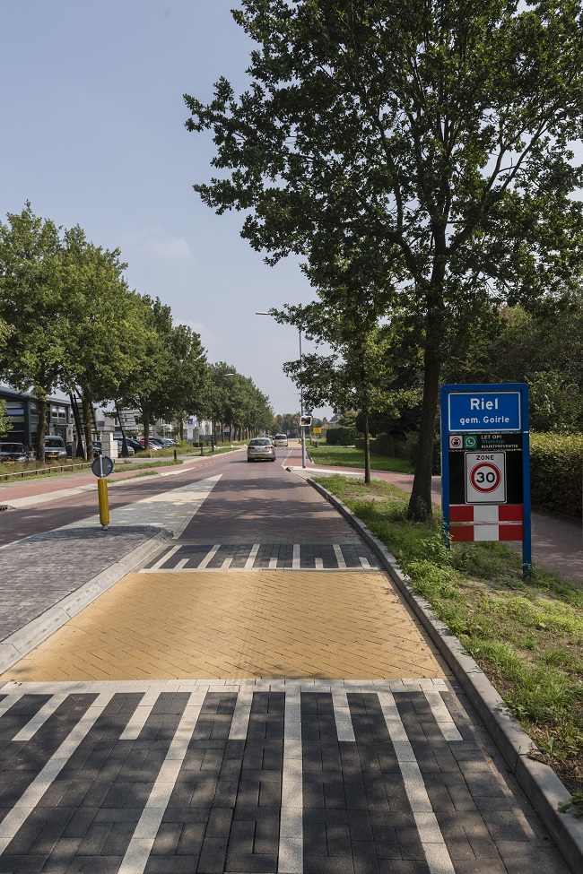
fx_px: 583
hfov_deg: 53.1
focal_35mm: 24
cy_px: 437
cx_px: 292
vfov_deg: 73.7
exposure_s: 1/500
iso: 400
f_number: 9
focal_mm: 24
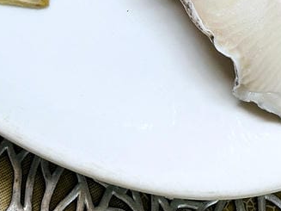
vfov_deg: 8.2
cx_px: 216
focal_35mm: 176
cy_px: -154
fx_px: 1428
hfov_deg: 11.2
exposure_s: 1/60
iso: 64
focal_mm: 6.86
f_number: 1.78
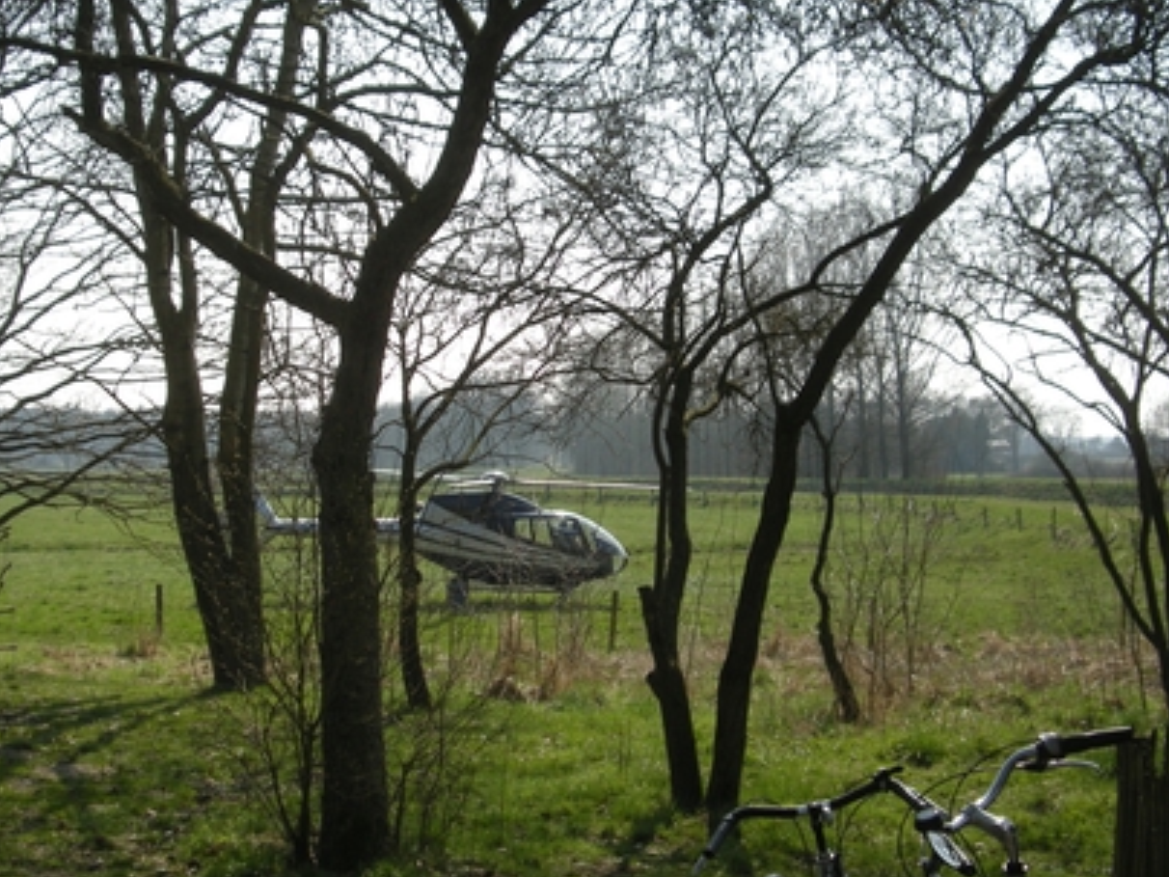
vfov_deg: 26.6
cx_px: 492
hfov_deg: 34.9
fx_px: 1857
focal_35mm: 55
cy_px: 457
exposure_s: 1/764
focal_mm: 7.9
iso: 64
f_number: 2.8
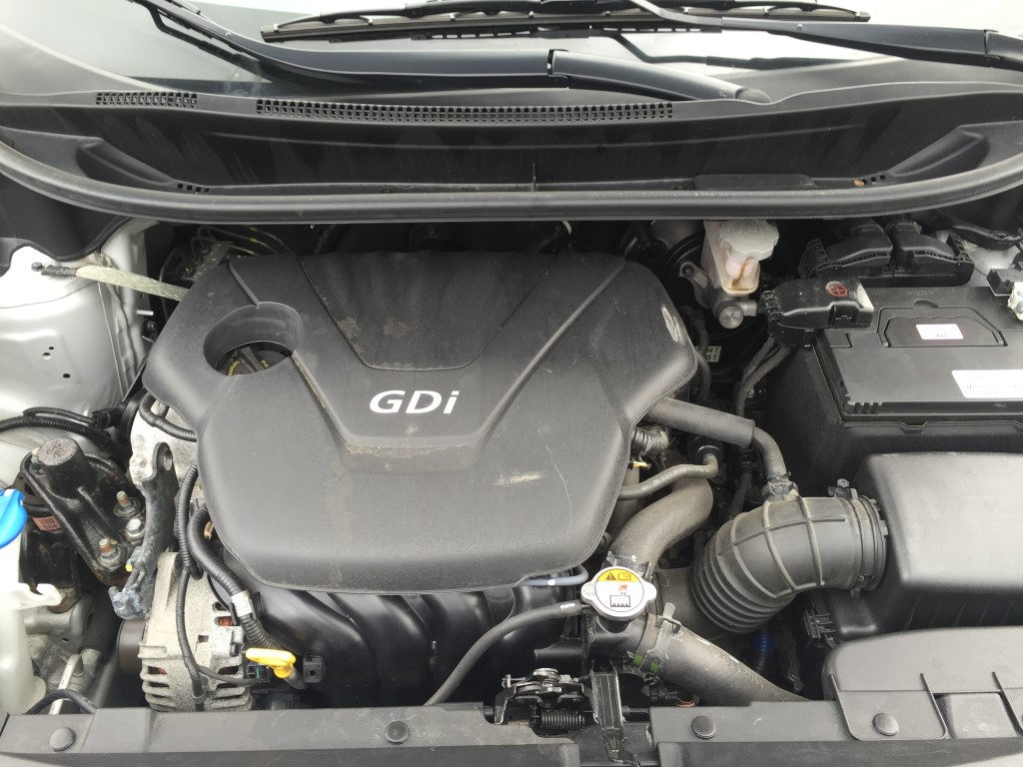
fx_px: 857
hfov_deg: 61.7
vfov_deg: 48.2
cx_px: 512
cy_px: 384
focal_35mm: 29
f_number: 2.2
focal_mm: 4.15
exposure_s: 1/60
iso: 32
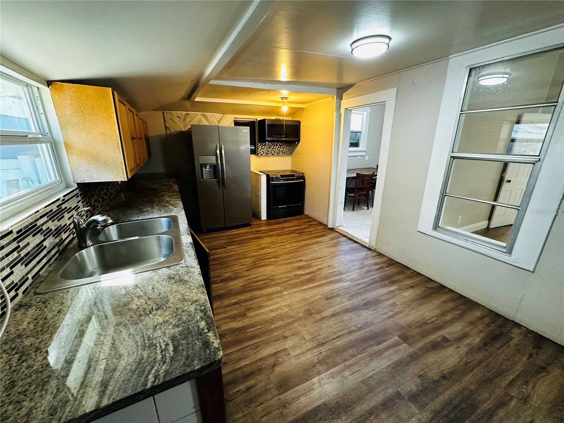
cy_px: 212
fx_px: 228
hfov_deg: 102.1
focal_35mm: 14
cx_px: 282
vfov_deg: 85.7
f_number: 2.2
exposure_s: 1/60
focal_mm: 2.22
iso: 400
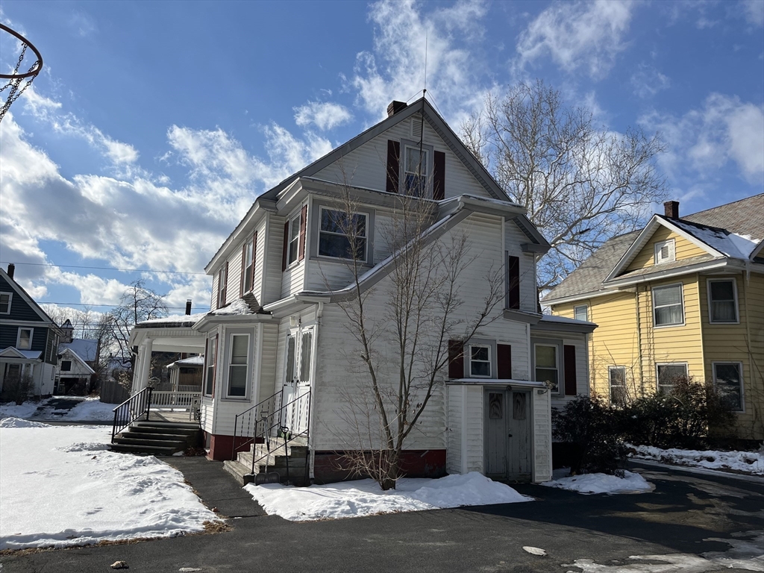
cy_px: 286
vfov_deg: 53.1
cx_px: 382
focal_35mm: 26
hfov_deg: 67.3
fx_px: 574
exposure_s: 1/6494
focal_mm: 5.1
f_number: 1.6
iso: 50
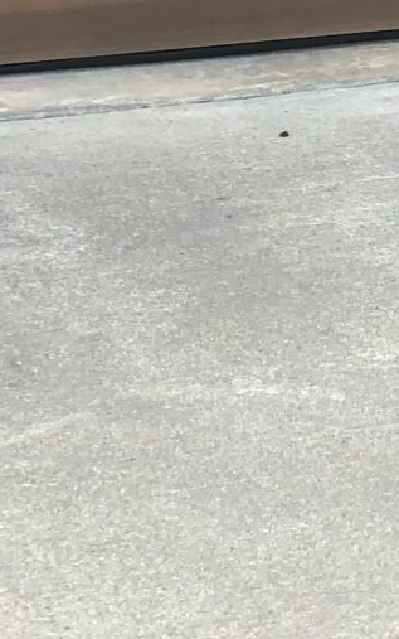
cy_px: -388
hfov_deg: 8.7
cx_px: 448
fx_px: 2609
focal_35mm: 150
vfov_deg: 13.0
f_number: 1.8
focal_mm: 4
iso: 20
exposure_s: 1/312
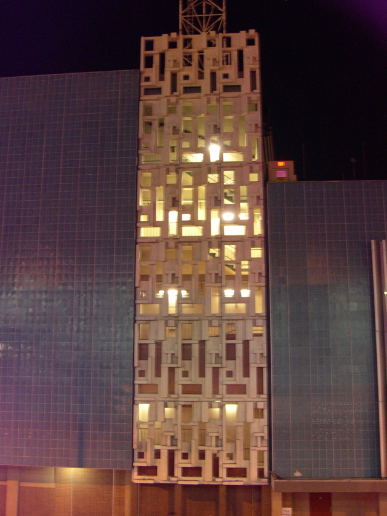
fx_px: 567
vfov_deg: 49.0
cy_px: 258
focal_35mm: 38
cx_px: 194
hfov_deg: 37.7
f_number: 2.8
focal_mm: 8
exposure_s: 1/4.1
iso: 400
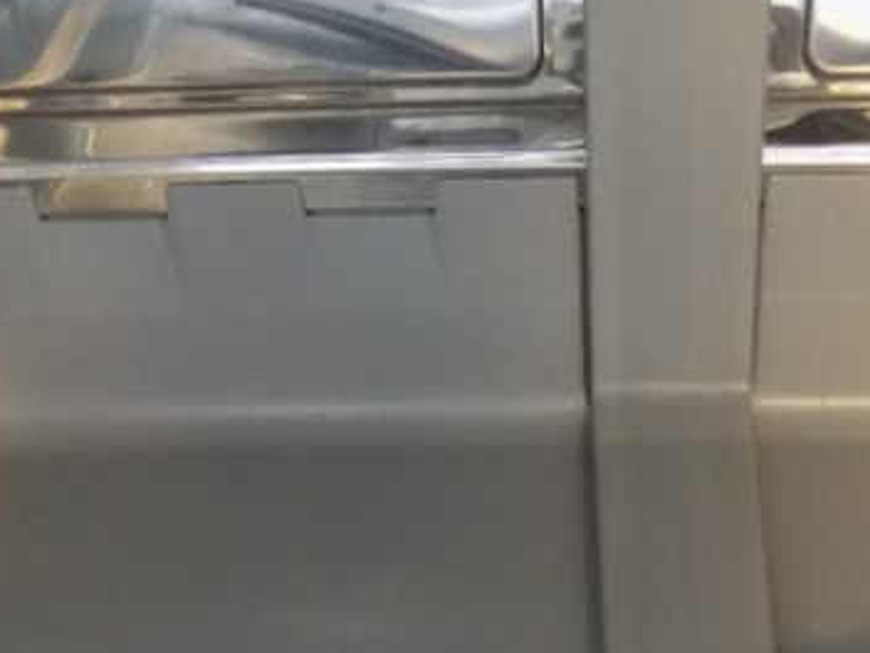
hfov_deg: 28.8
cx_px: 564
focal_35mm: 67
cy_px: 900
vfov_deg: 19.8
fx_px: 1684
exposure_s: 1/2.5
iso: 400
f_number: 3.1
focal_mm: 4
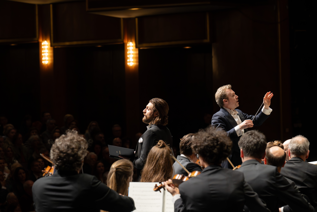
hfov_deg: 12.5
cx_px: 158
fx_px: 1453
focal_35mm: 165
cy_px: 106
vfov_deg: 8.3
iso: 5000
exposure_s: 1/125
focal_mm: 165
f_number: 6.3
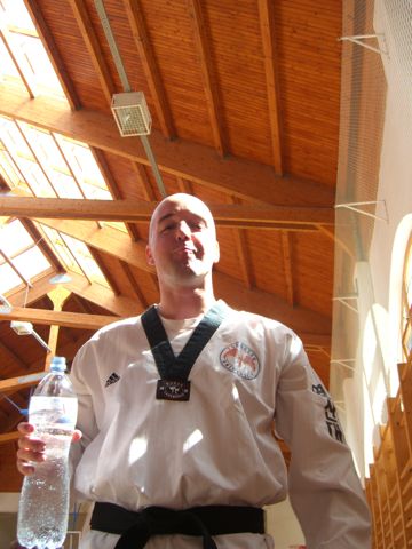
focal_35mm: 38
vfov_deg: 49.0
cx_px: 206
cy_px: 274
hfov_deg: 37.7
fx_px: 603
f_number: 2.8
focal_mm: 7.9
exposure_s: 1/80
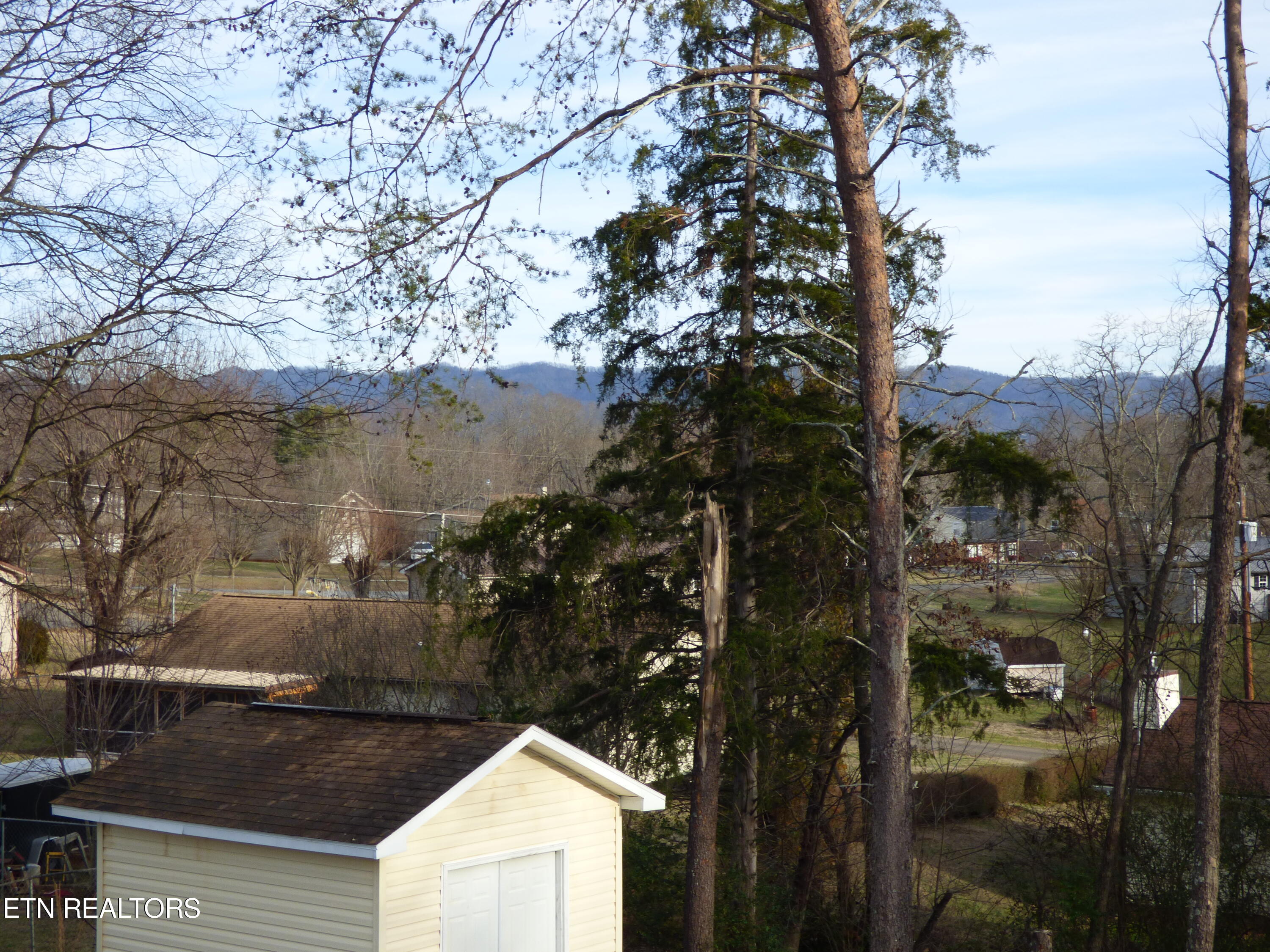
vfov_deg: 25.2
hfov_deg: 33.2
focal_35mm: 58
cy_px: 476
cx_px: 635
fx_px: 2128
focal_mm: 9.92
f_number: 4
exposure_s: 1/320
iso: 100
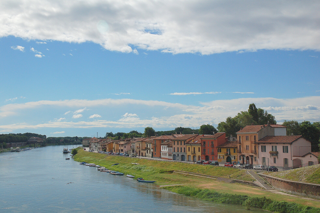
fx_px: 386
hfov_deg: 45.0
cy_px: 106
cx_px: 160
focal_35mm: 44
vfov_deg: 30.8
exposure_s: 1/1250
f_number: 13
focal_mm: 29
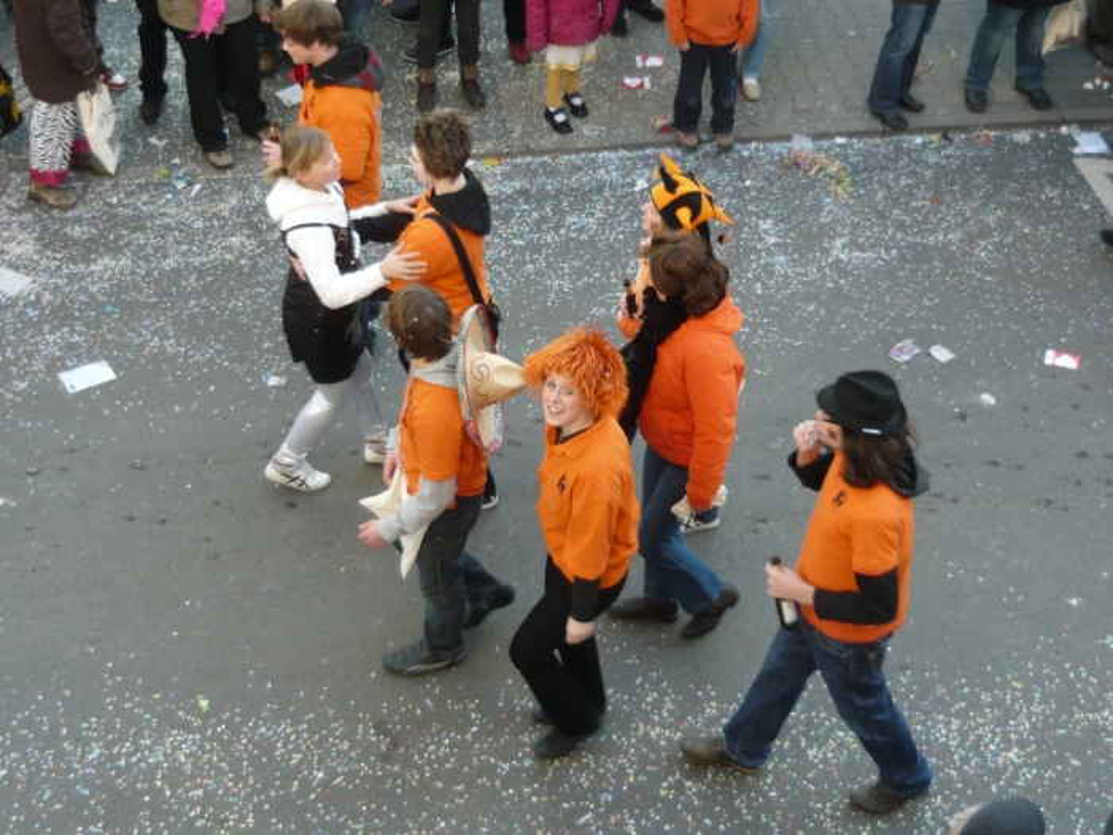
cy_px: 418
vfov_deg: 27.5
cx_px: 556
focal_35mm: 53
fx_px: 1704
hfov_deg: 36.2
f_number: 3
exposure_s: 1/100
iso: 100
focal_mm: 6.8
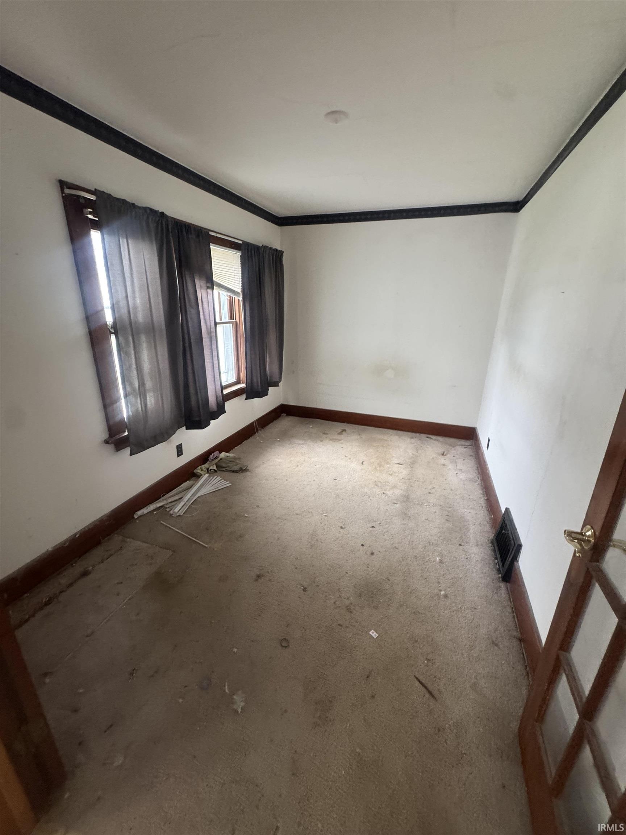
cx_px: 313
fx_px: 338
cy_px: 418
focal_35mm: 14
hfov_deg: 85.7
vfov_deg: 102.1
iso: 320
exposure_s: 1/73
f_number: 2.2
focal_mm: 2.22
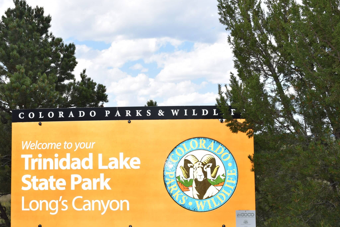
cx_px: 143
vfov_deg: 22.6
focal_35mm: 60
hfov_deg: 33.3
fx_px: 567
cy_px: 139
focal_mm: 32
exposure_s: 1/250
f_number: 6.3
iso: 100
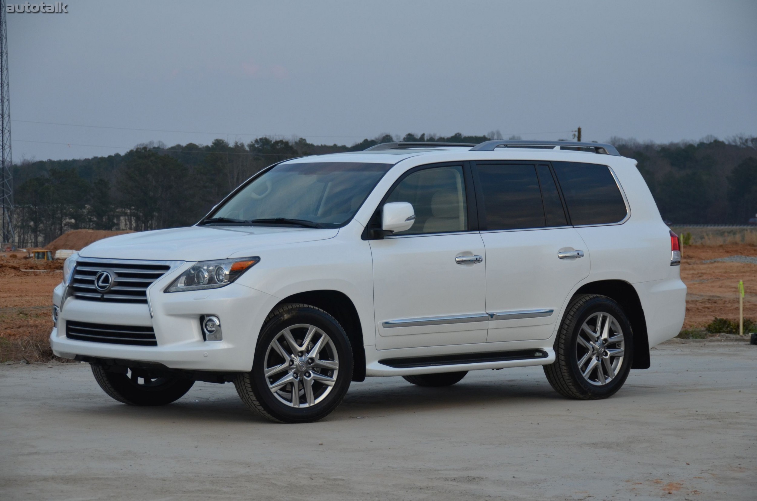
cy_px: 250
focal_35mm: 98
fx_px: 2046
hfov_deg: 21.0
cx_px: 378
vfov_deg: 14.0
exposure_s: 1/1000
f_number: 5
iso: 720
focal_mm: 65
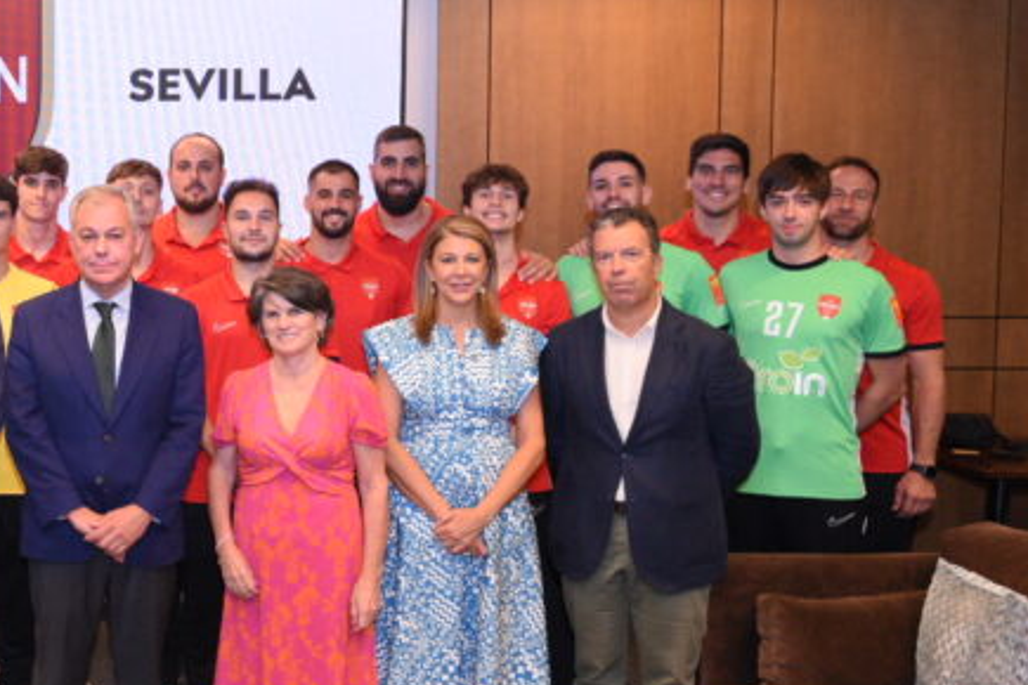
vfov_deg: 21.9
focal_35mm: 62
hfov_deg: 29.6
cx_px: -64
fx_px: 1770
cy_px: 314
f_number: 4
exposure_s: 1/250
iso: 3200
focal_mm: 29
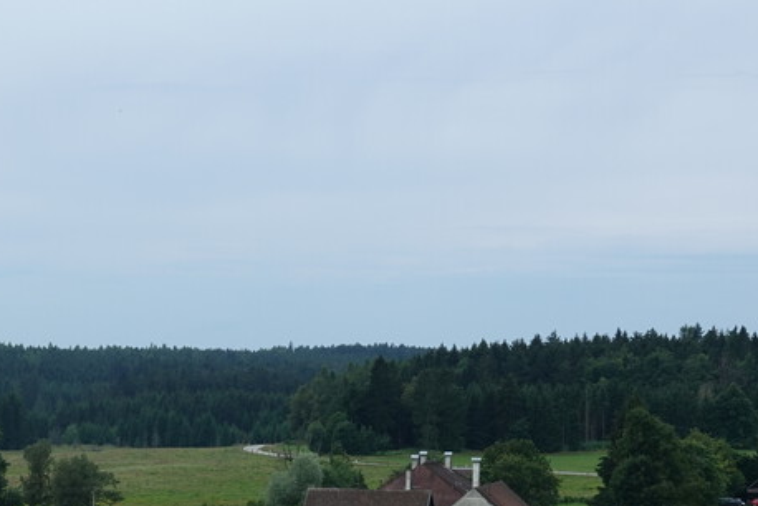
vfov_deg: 11.3
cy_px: 485
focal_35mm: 120
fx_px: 2528
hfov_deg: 16.9
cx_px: 116
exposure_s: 1/250
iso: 125
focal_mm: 20.26
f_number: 8
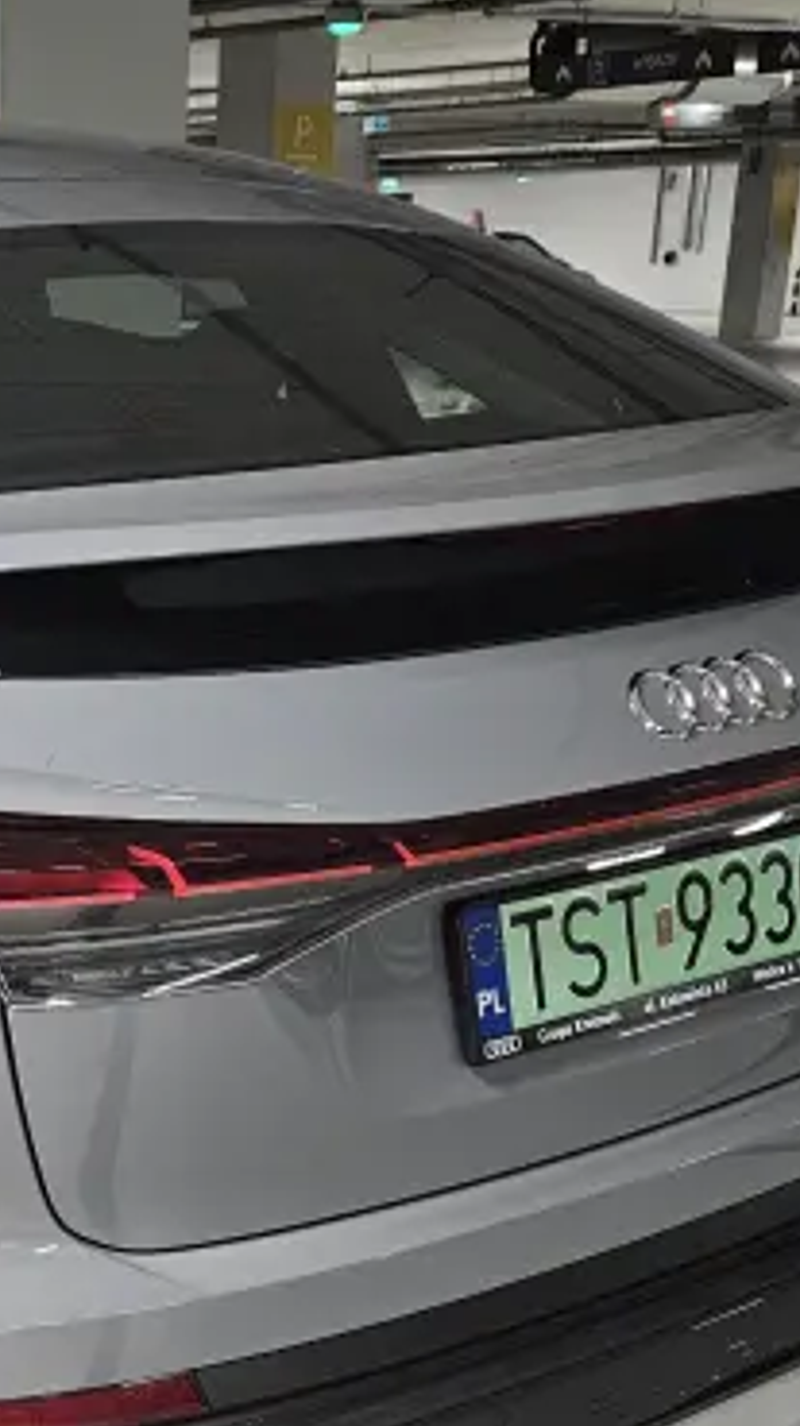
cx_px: -77
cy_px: 1192
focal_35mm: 58
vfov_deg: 34.6
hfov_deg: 19.8
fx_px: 2192
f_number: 1.8
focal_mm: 5.4
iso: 640
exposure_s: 1/100
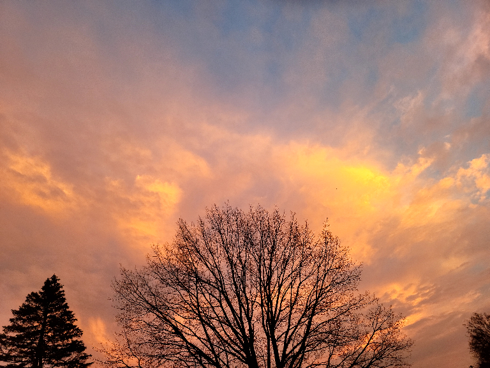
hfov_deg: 69.4
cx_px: 245
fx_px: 354
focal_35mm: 25
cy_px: 184
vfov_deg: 54.9
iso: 32
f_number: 1.8
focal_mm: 7
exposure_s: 1/60
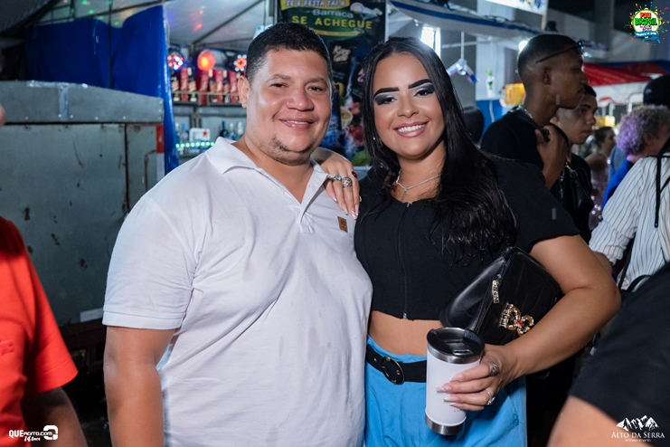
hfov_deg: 53.1
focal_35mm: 36
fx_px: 670
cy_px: 224
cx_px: 335
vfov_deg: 36.9
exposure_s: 1/500
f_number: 2.8
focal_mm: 24
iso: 2500
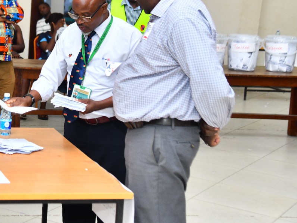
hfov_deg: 20.5
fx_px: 798
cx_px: 11
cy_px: 68
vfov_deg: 15.8
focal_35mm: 93
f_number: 4
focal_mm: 48
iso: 1000
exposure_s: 1/125
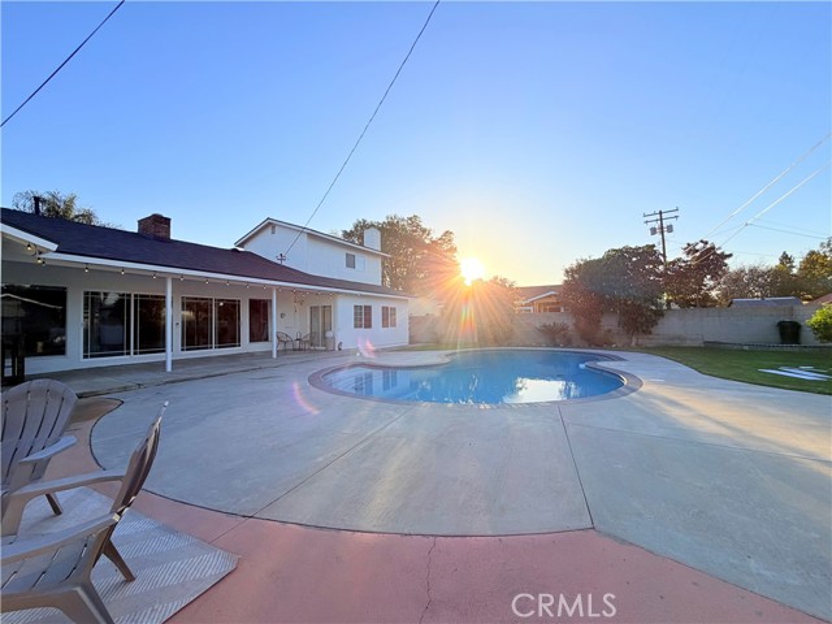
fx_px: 336
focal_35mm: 14
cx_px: 416
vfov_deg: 85.7
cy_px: 312
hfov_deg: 102.1
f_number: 2.2
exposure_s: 1/770
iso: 32
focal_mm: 2.22
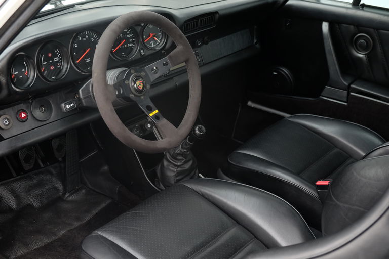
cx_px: 194
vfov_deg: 28.6
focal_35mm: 47
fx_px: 508
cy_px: 130
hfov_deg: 41.9
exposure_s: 1/60
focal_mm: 31.5
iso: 640
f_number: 3.6
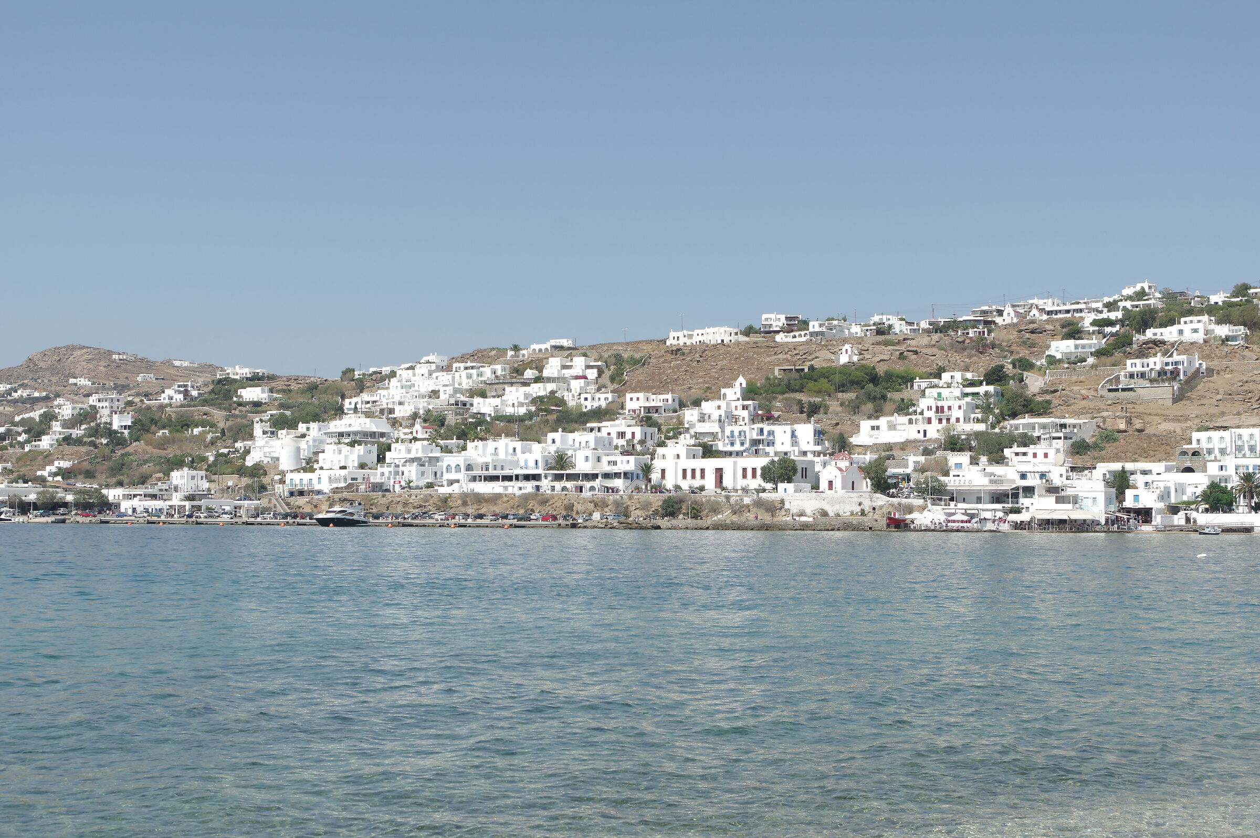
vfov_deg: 27.5
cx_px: 630
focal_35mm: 49
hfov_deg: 40.4
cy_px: 419
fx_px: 1714
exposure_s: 1/320
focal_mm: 32.5
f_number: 8
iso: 100
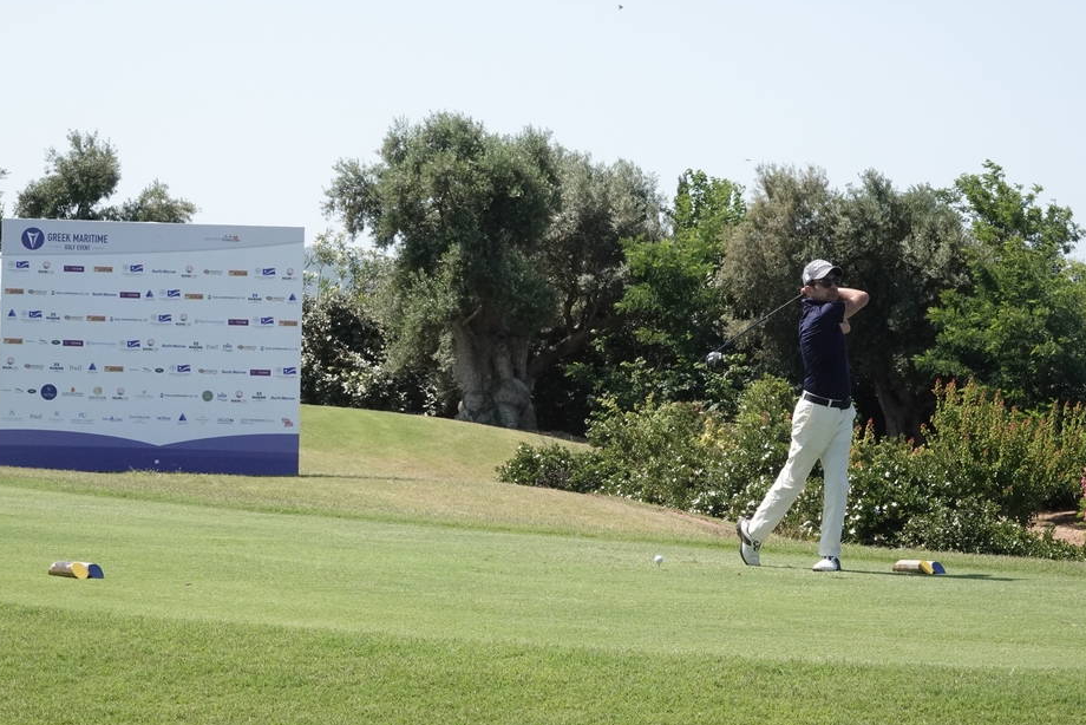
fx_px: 3772
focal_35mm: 125
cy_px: 351
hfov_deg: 16.4
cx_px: 515
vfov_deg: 11.0
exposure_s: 1/1000
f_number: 9
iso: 1000
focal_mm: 42.08
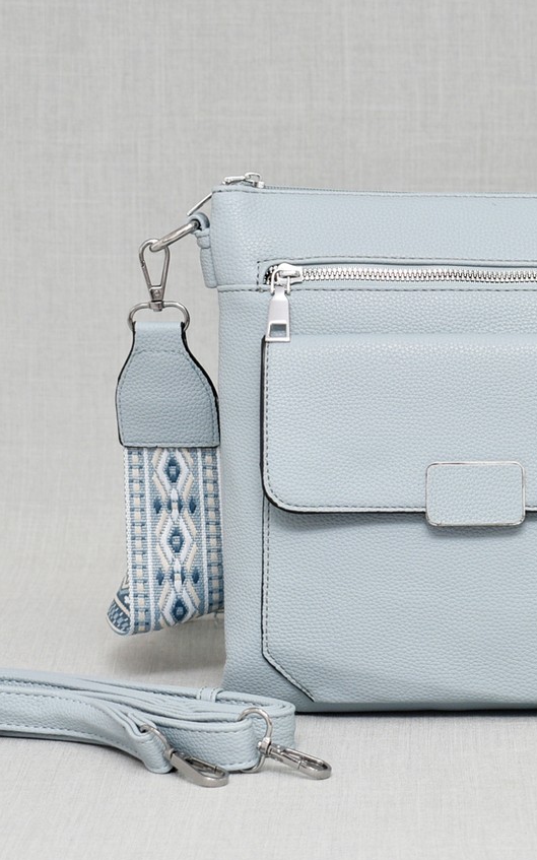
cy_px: 432
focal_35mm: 111
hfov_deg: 11.7
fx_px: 2600
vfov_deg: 18.8
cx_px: 454
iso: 100
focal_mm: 48
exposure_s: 1/60
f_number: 5.6
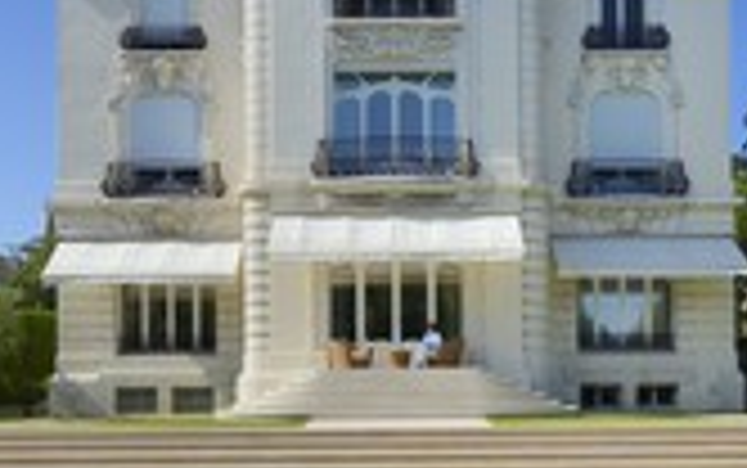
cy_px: 374
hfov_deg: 54.0
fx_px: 733
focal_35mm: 36
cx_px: 387
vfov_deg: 34.3
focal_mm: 14
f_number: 13
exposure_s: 1/320
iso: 200
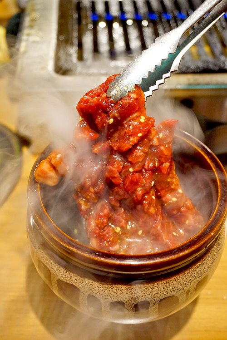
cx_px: 114
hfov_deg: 29.9
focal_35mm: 45
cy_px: 170
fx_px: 425
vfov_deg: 43.6
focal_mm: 30
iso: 1600
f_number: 5
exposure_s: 1/20
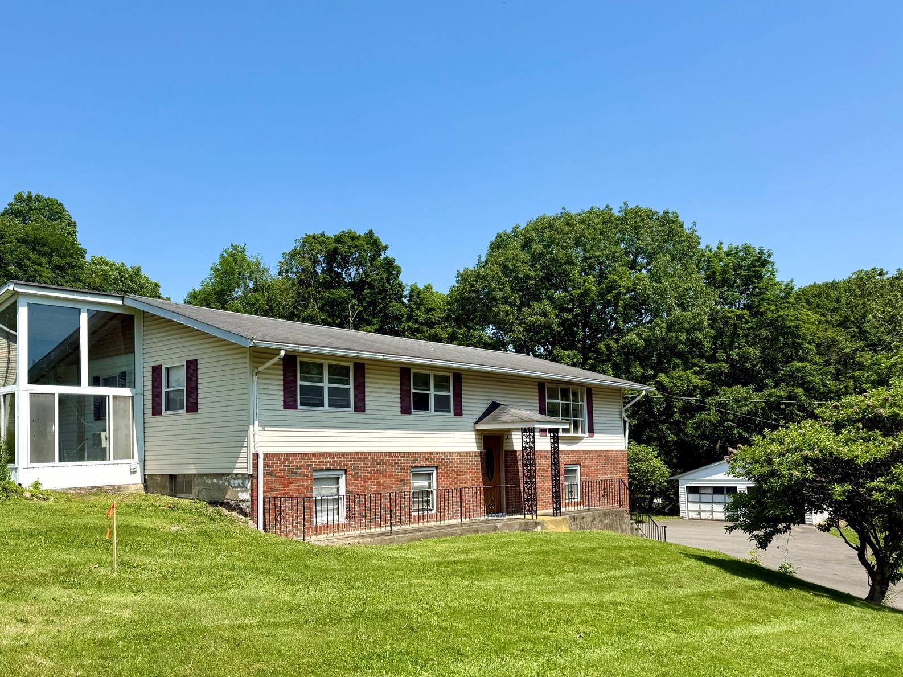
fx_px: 809
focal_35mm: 31
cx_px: 337
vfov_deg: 45.2
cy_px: 404
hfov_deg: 57.6
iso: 80
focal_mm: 6.76
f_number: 1.78
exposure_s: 1/3584
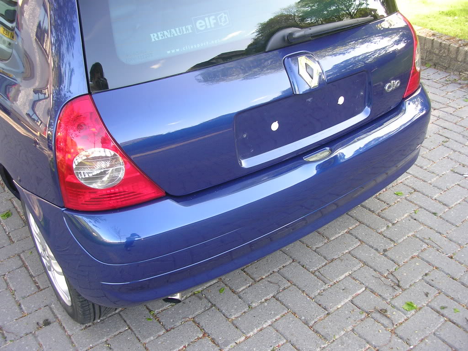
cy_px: 176
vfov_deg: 37.7
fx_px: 514
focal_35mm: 38
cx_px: 234
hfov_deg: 49.0
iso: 50
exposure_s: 1/42.1
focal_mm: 5.8
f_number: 2.8
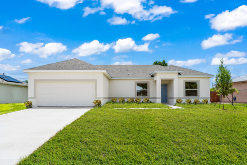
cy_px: 82
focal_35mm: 24
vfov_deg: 53.1
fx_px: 165
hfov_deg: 73.7
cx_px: 124
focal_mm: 24
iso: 400
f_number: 8
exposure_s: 1/800
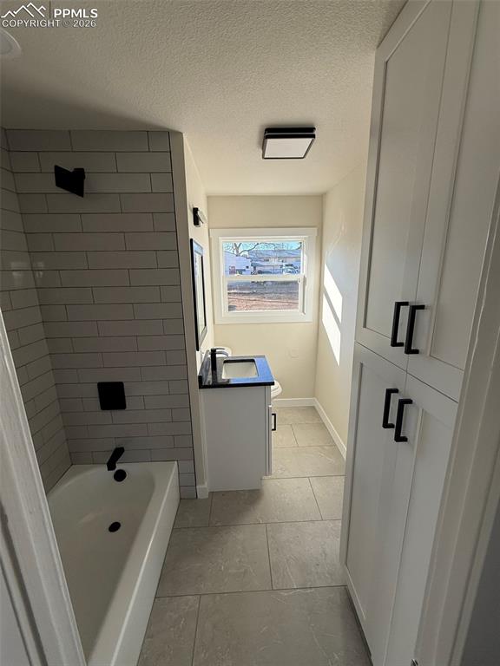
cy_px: 333
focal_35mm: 14
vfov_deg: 102.1
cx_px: 250
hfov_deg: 85.7
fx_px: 270
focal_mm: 2.22
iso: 64
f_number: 2.2
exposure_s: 1/258
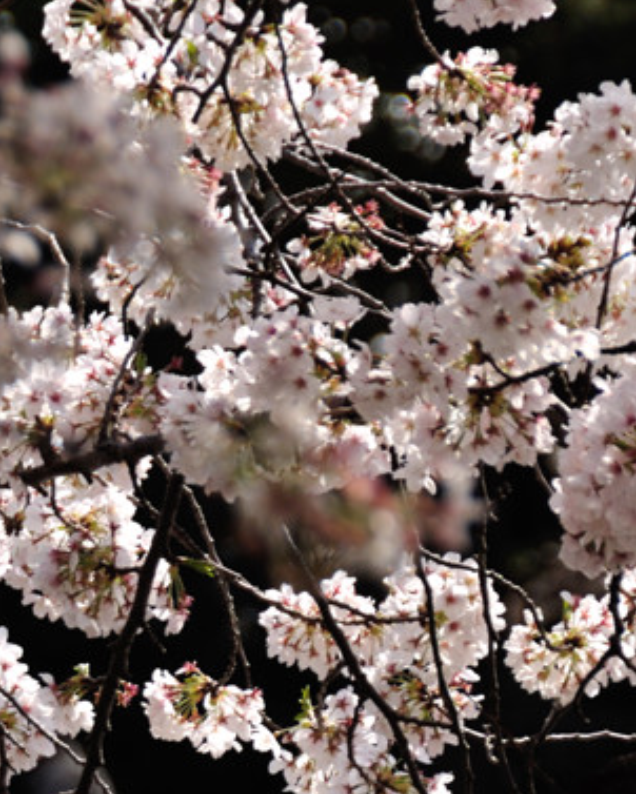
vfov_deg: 3.0
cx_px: 192
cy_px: 901
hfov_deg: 2.4
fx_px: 15258
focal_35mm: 649
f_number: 8
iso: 200
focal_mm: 170
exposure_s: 1/200
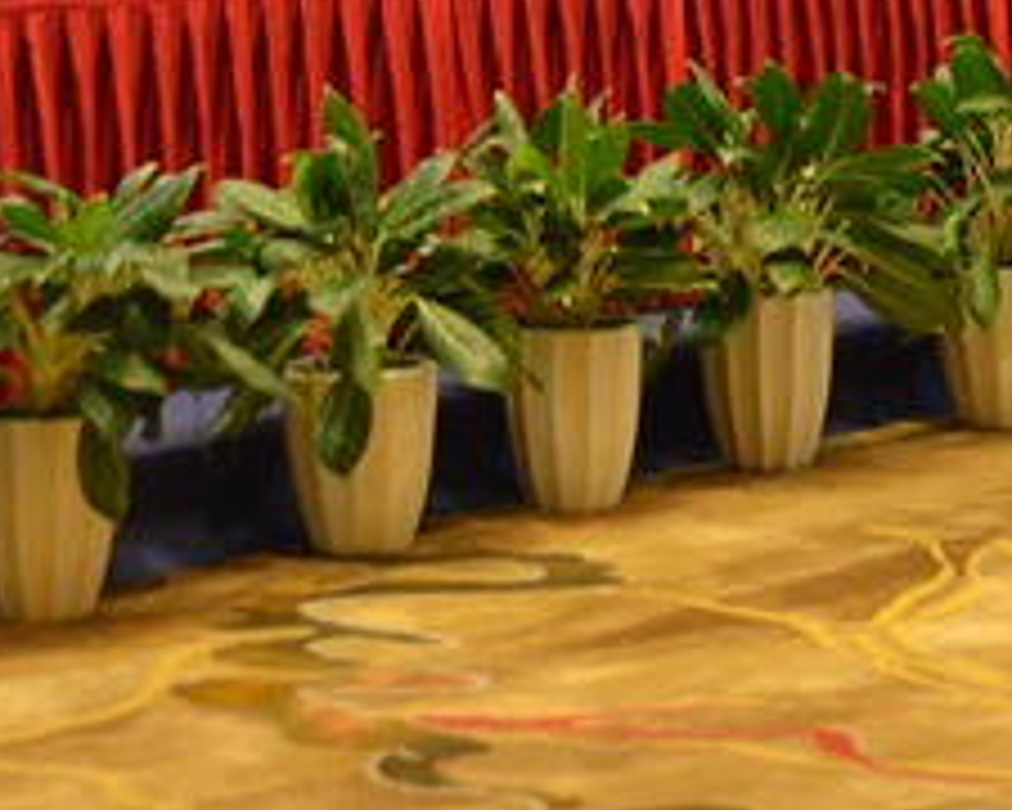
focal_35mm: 167
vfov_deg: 9.0
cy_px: -385
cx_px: 693
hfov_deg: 11.5
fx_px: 5002
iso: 5000
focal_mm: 50
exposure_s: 1/250
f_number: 4.5
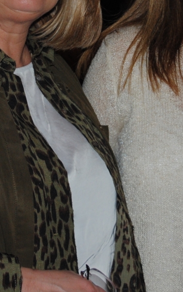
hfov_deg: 10.1
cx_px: 88
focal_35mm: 130
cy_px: 103
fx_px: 1035
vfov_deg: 16.1
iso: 200
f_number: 4
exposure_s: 1/60
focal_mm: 25
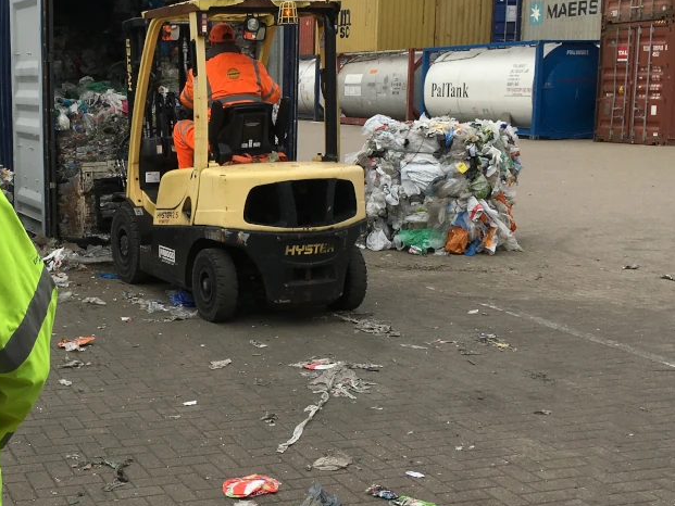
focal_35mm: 56
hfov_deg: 33.1
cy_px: 258
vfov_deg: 26.1
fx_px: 1092
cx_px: 113
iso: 25
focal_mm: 4.15
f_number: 2.2
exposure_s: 1/1508
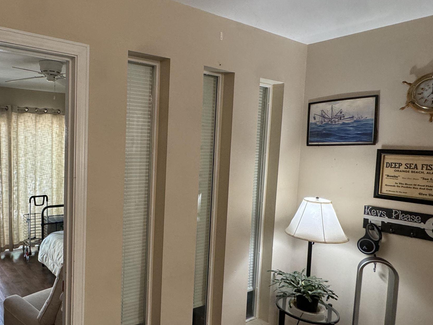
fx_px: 325
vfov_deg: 53.1
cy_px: 169
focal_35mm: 26
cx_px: 112
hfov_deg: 63.6
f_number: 2.2
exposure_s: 1/60
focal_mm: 2.22
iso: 250
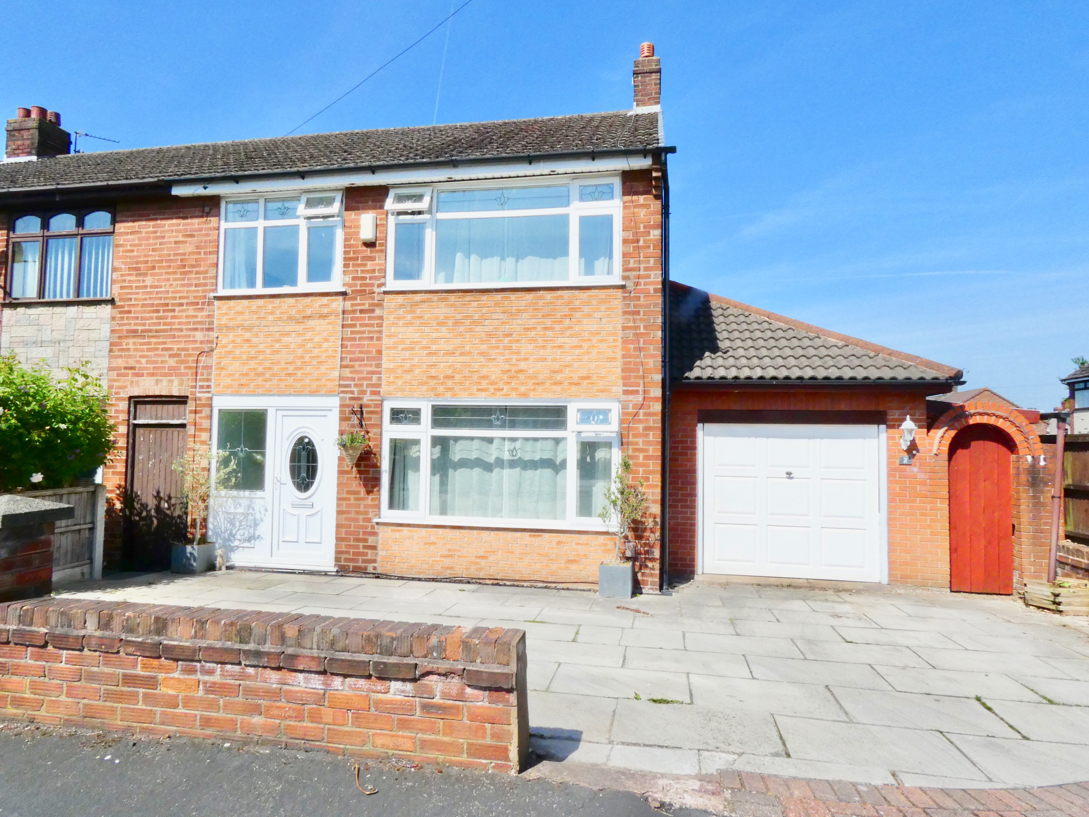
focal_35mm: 20
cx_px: 544
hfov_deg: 81.7
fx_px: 629
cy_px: 408
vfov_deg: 66.0
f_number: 7.1
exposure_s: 1/800
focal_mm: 3.6
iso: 200
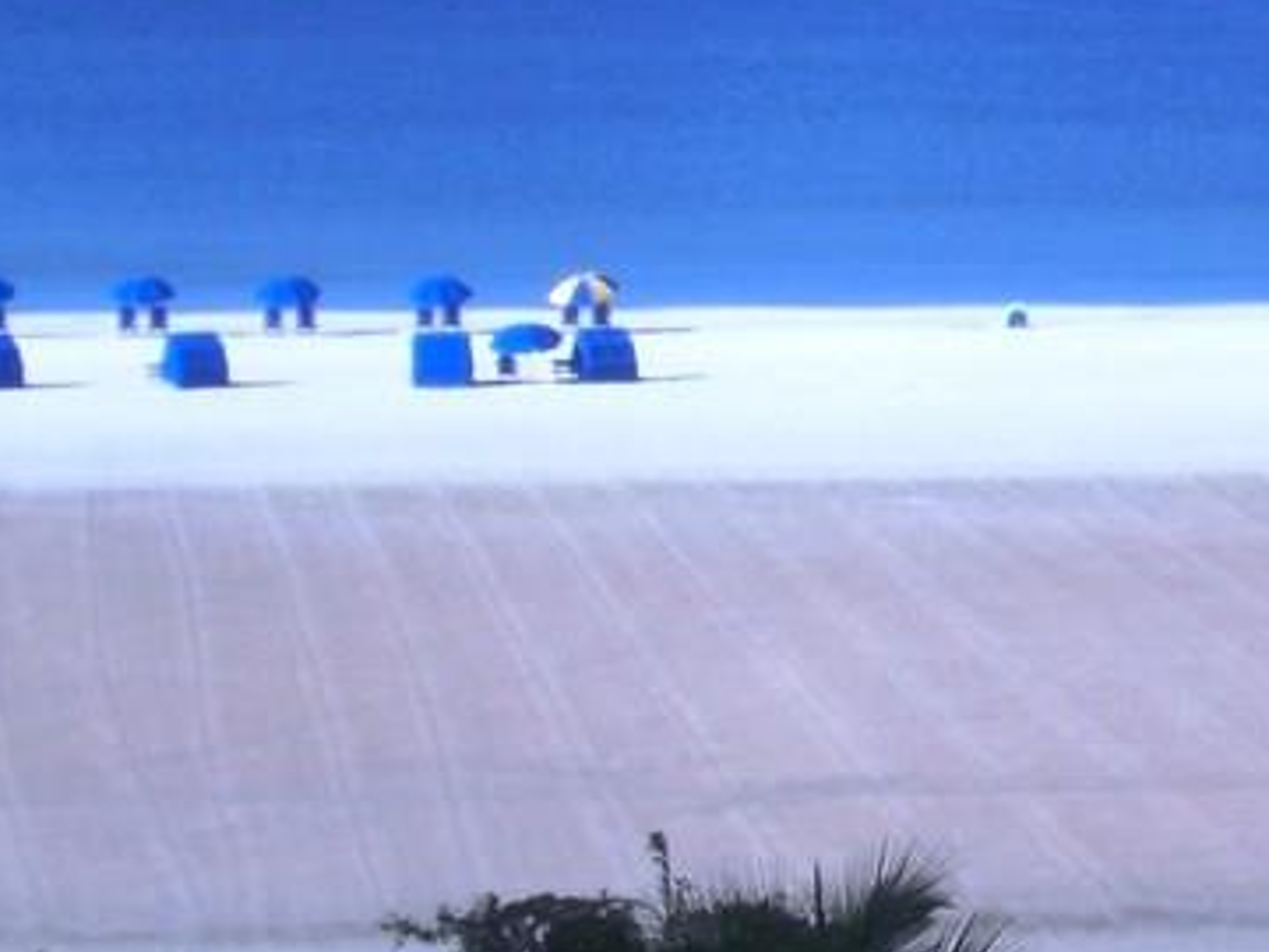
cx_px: 1001
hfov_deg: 8.5
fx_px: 8542
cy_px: 236
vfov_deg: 6.4
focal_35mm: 233
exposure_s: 1/250
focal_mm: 13.5
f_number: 4.1
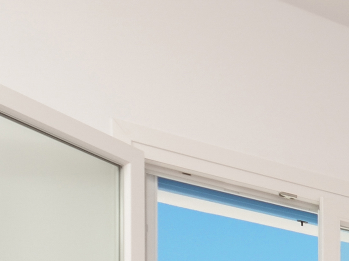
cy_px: 526
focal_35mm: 84
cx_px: 460
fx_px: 847
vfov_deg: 14.5
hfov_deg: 21.0
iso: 100
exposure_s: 1/250
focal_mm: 10
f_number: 8
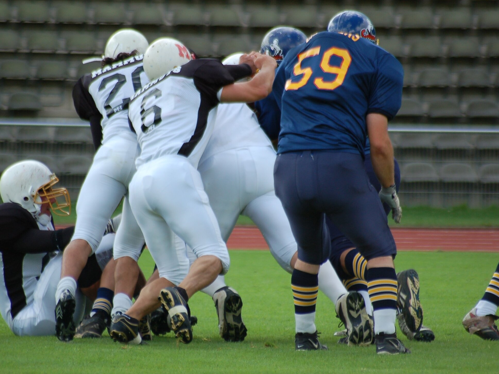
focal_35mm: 490
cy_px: 187
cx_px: 234
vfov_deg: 3.0
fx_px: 7063
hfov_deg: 4.0
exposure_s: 1/640
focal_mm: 300
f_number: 5.6
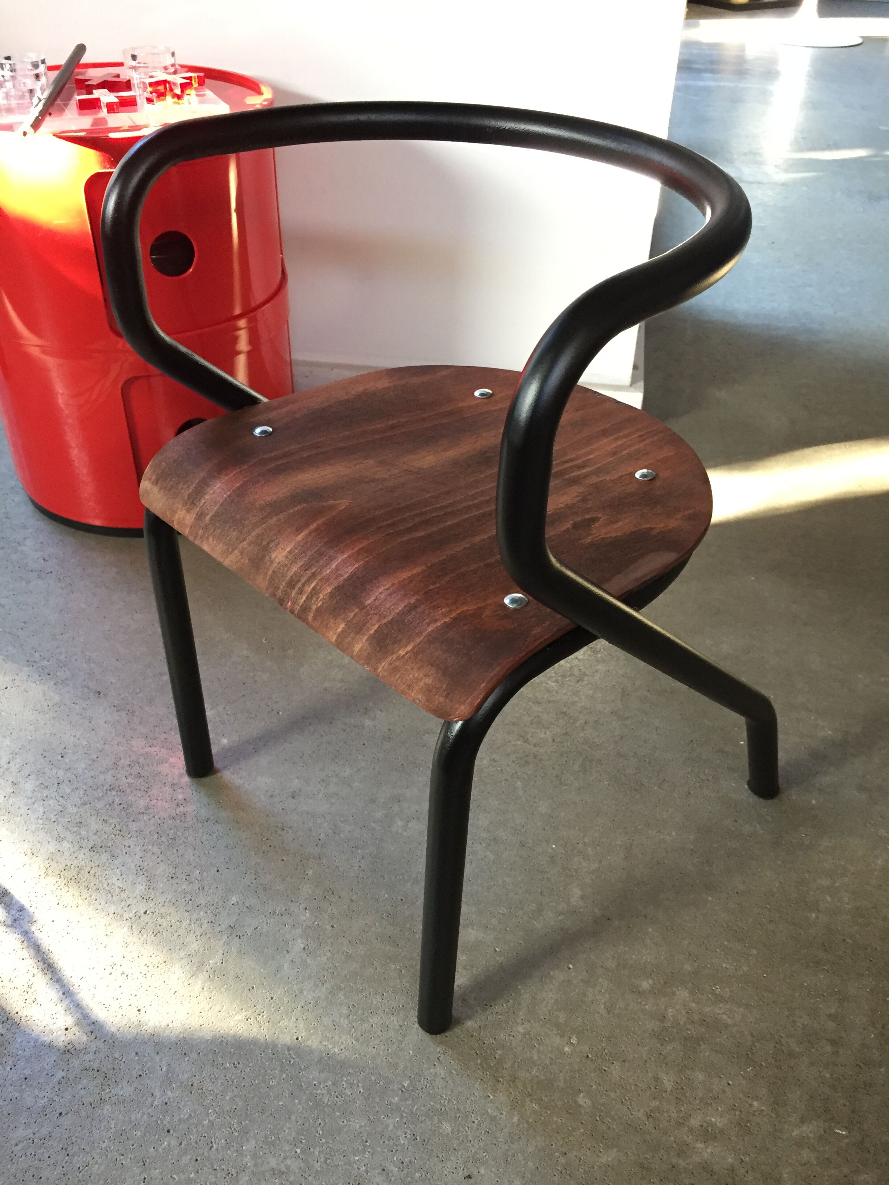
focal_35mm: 29
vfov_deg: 61.7
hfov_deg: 48.2
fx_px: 993
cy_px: 592
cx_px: 444
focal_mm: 4.15
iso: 200
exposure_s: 1/33
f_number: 2.2
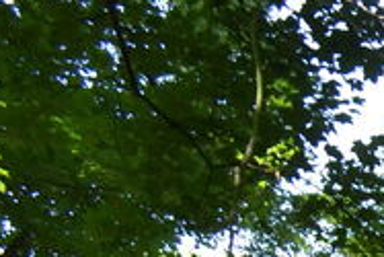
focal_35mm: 195
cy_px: 870
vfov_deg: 6.3
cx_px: 1294
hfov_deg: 8.3
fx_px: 2082
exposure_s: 1/125
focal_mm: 18
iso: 400
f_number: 5.6
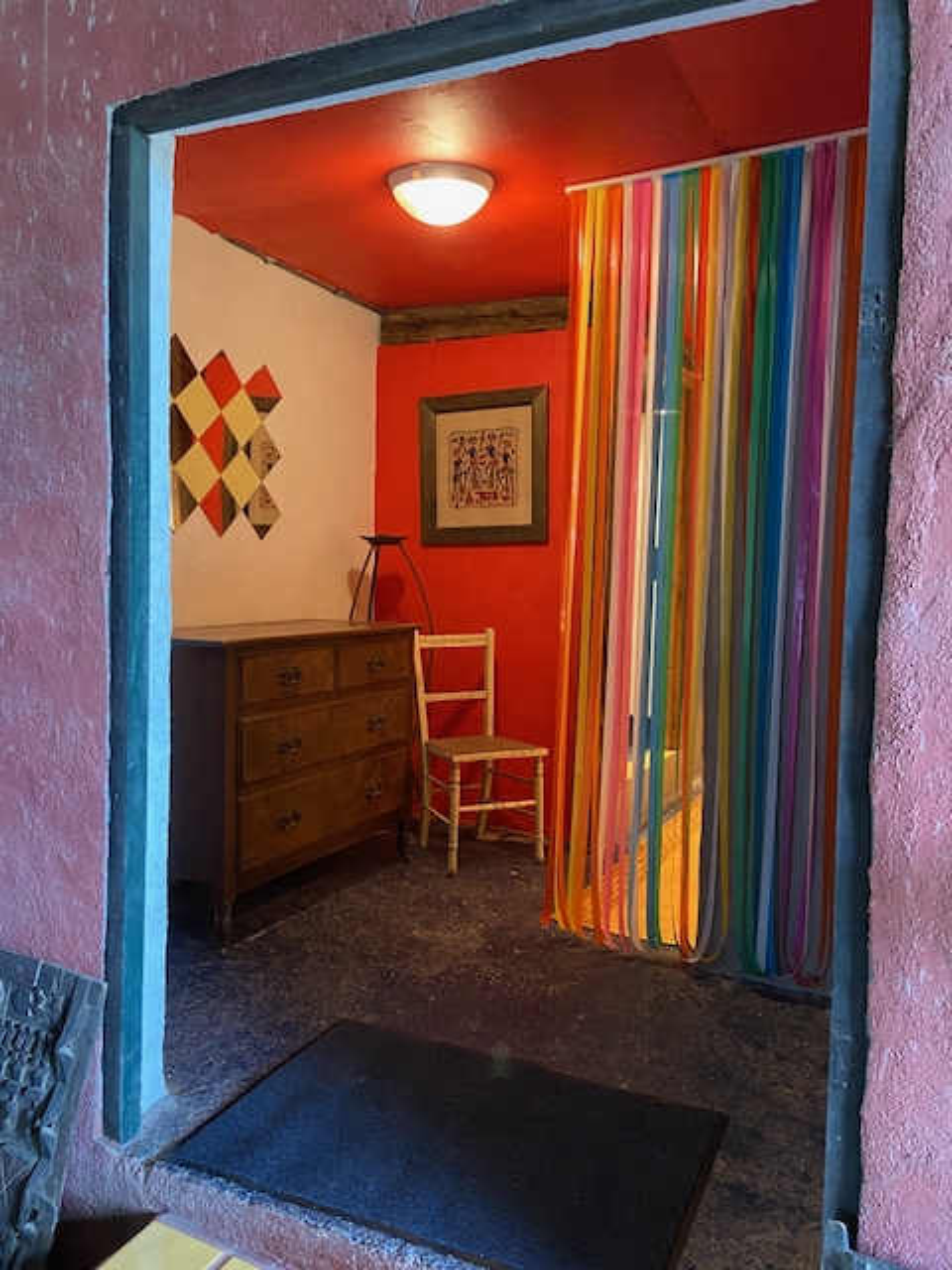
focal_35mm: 26
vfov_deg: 67.3
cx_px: 476
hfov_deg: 53.1
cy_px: 635
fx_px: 953
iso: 500
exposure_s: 1/33
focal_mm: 4.25
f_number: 1.8
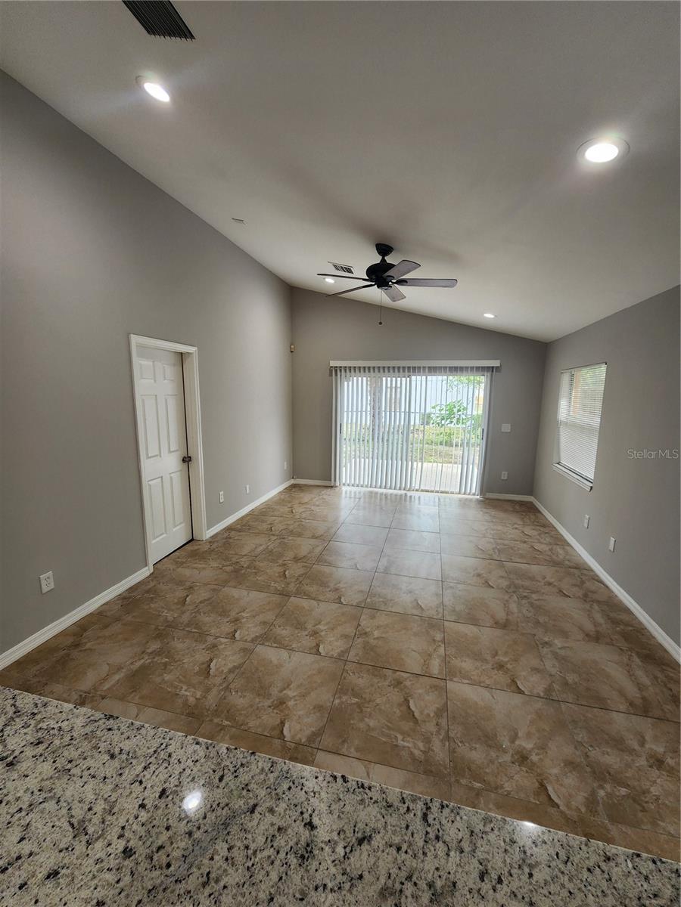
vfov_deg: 106.2
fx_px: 341
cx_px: 340
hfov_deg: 89.9
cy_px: 454
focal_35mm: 13
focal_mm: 2.2
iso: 100
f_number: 2.2
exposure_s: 1/60
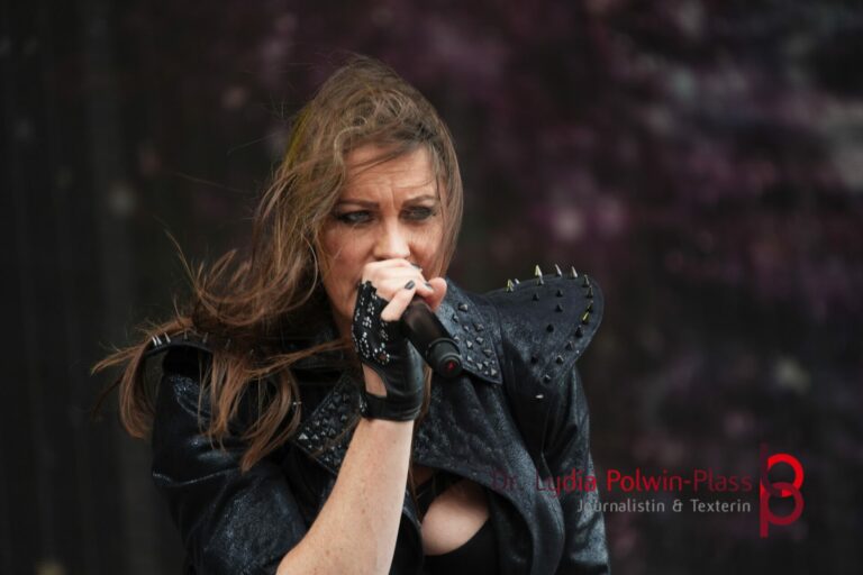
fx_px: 8018
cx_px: 432
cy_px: 288
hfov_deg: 6.2
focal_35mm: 334
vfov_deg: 4.1
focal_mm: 223
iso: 500
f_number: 6.3
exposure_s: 1/400
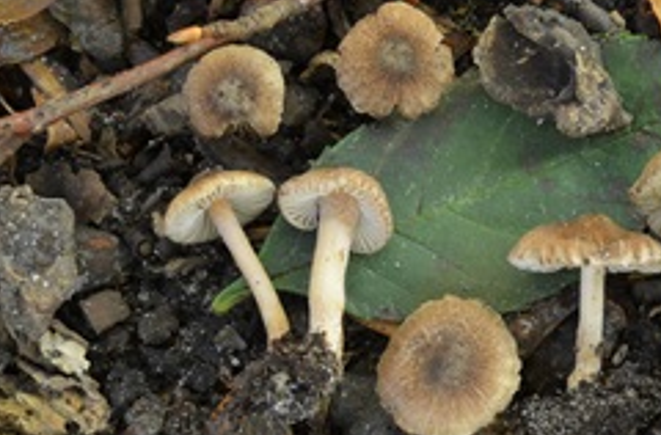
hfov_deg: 20.3
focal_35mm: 100
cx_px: 499
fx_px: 1829
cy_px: 314
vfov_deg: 13.5
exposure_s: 10
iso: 100
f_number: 16
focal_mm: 40
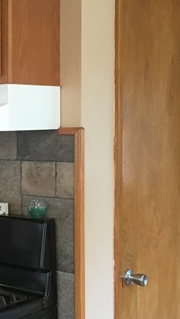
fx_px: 568
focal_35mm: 67
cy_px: 166
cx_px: -118
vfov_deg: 31.4
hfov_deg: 15.9
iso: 125
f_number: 2.2
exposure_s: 1/30
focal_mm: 4.15
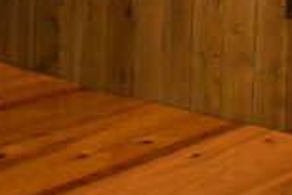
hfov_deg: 18.8
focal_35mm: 108
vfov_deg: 11.6
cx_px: 221
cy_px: -170
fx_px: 876
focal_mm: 18
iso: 5000
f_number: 3.5
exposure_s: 1/125
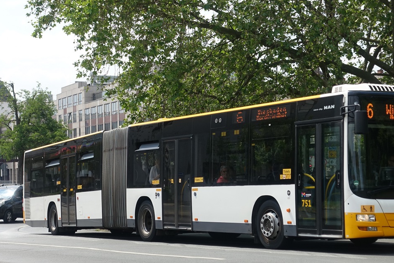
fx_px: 711
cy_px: 134
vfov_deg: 20.9
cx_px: 250
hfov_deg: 30.8
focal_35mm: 65
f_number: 2.8
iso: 125
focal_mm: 18.1
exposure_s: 1/1600
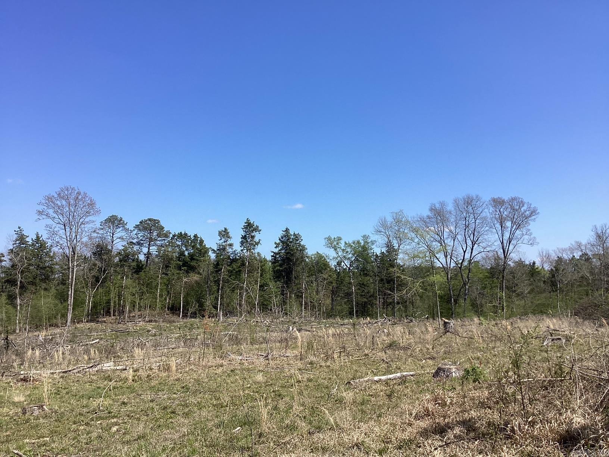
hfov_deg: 58.4
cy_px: 228
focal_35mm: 31
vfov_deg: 45.4
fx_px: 545
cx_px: 304
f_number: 2.4
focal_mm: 3.3
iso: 25
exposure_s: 1/1314
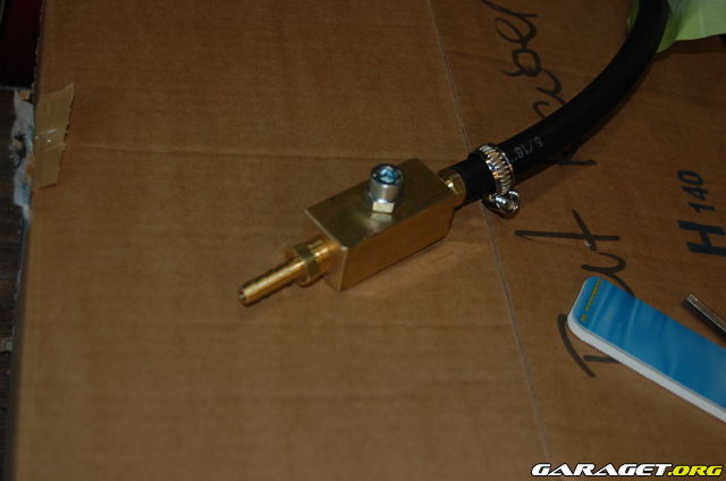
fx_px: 1268
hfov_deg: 32.0
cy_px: 240
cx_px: 363
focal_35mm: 63
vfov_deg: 21.5
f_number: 5.3
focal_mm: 42
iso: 400
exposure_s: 1/60
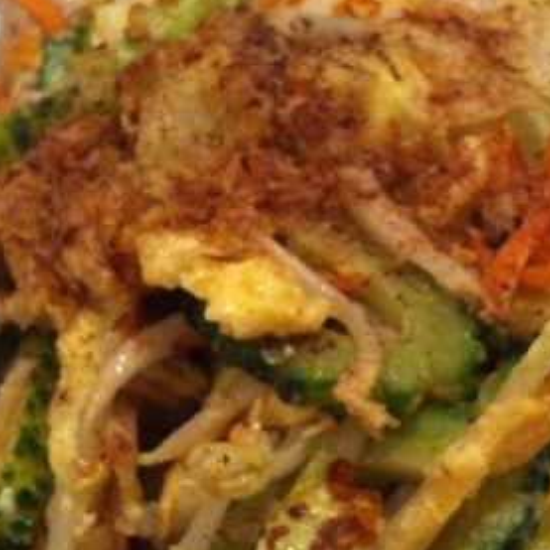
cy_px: 246
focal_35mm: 97
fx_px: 1744
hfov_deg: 17.8
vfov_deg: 17.9
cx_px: 443
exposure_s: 1/15
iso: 200
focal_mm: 3.85
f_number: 2.8
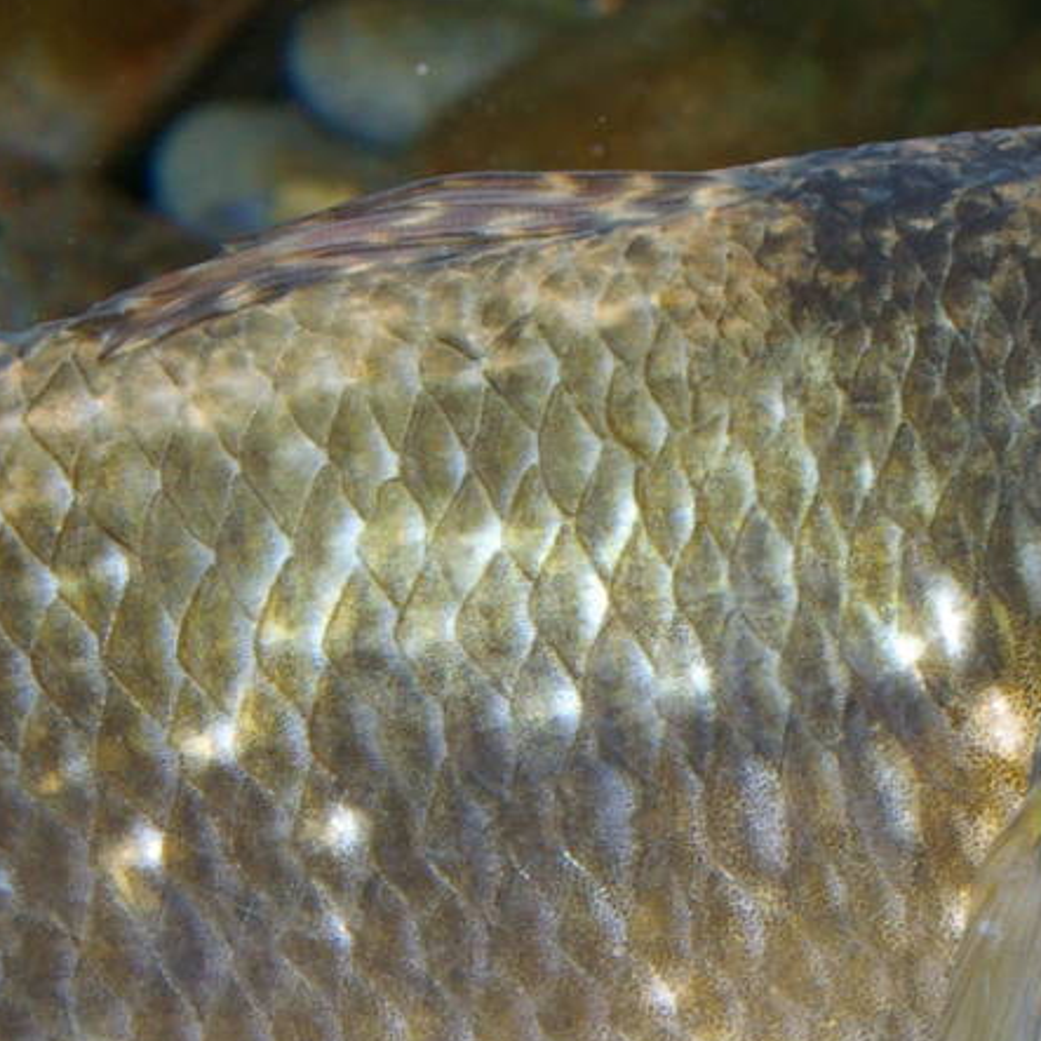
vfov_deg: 12.2
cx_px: 764
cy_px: 874
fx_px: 4849
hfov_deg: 12.2
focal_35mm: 143
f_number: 16
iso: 400
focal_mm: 31
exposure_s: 1/45
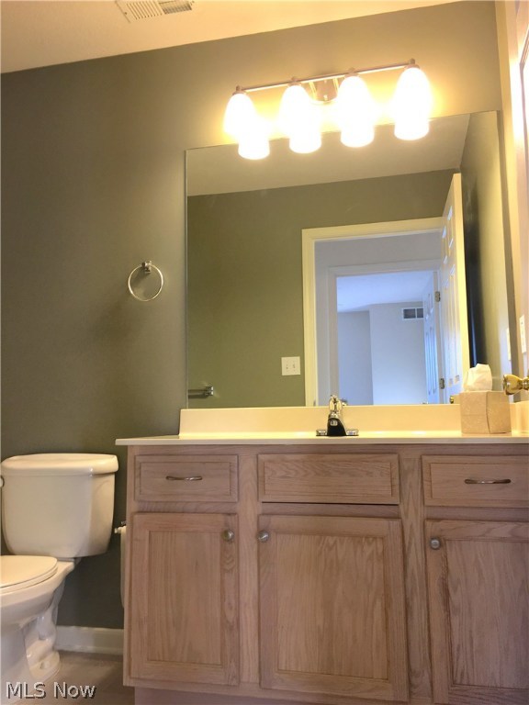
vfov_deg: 61.7
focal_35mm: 29
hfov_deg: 48.2
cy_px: 352
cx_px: 264
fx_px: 591
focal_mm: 4.15
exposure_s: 1/30
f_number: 2.2
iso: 40
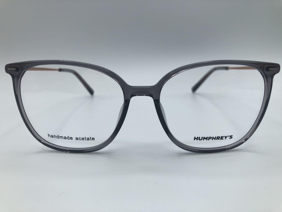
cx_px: 141
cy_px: 106
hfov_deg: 63.4
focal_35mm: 28
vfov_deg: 49.7
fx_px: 228
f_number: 1.8
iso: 32
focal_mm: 4
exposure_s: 1/1021
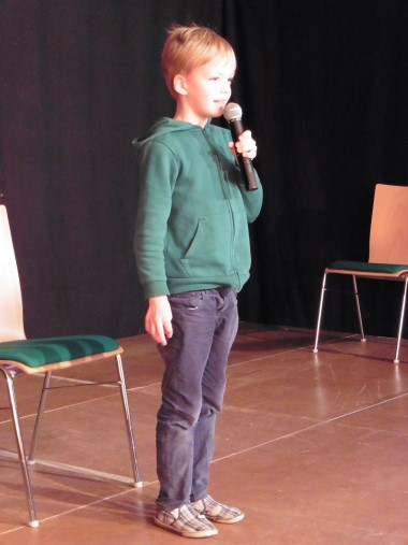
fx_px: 1336
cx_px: 204
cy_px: 272
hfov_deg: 17.4
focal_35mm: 85
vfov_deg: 23.0
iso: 1600
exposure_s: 1/30
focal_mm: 15.1
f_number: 5.2
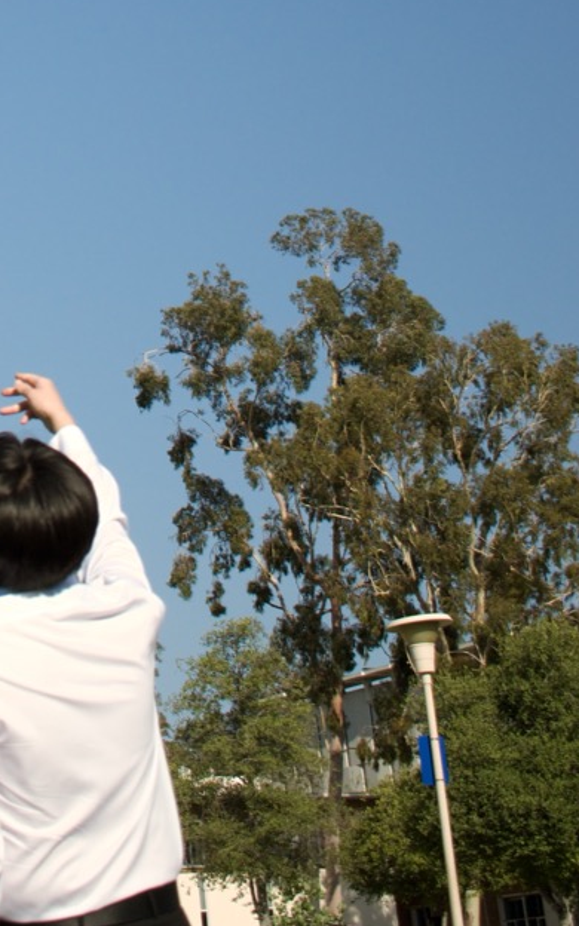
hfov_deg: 13.4
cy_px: -187
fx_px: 2373
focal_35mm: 94
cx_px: -194
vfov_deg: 20.6
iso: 400
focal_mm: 24
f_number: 3.8
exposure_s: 1/4000
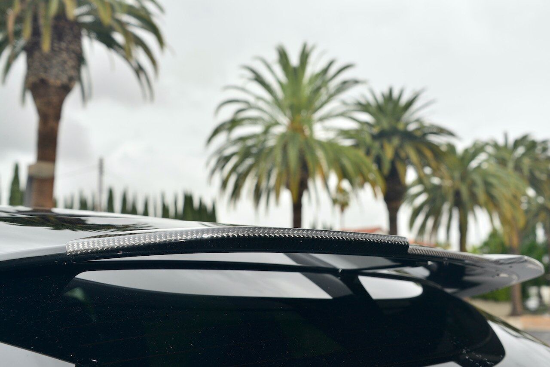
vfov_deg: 33.4
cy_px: 184
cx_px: 275
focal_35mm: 40
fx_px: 611
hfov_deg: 48.4
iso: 320
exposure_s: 1/200
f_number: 5.6
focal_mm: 40
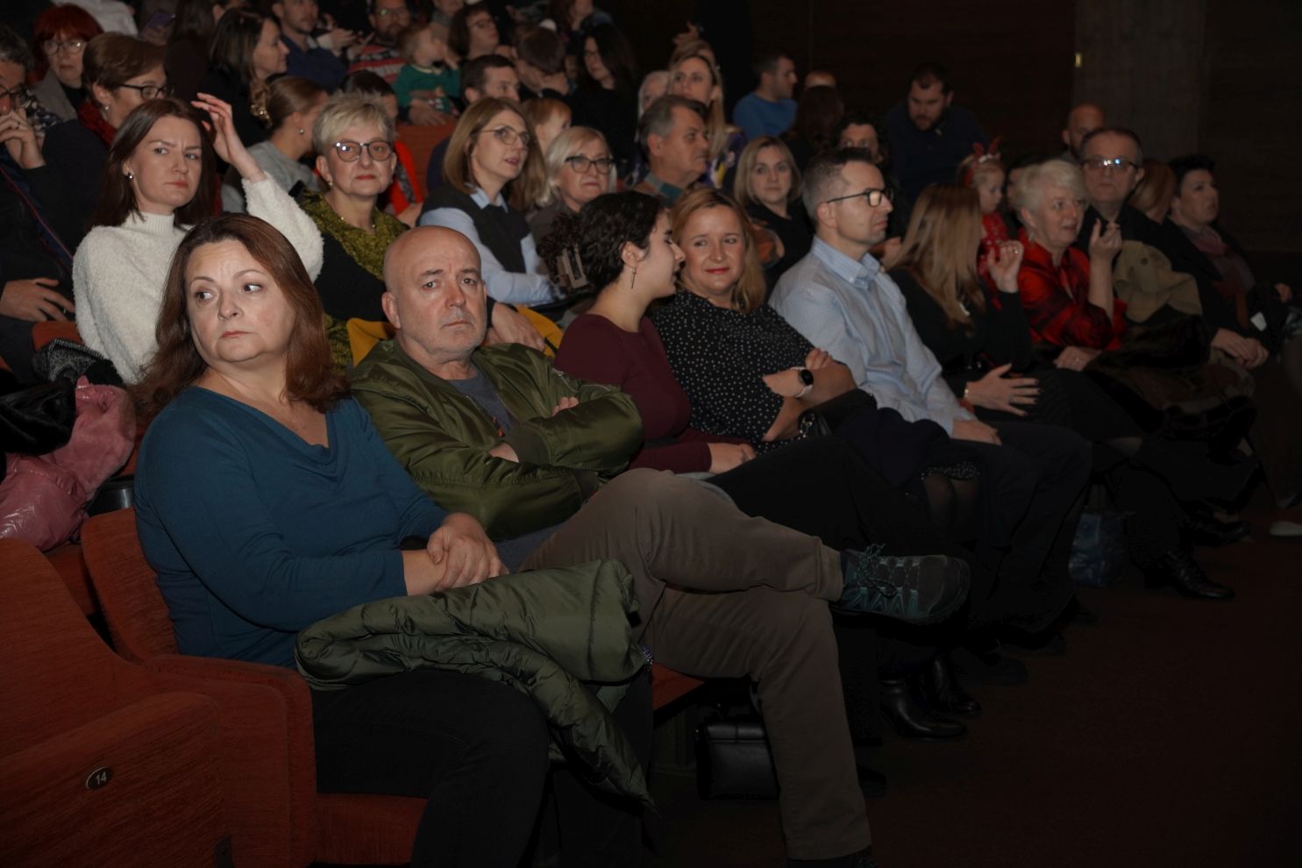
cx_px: 651
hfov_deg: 40.8
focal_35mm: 48
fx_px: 1752
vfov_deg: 27.8
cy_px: 434
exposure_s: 1/160
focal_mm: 32.3
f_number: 3.5
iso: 500
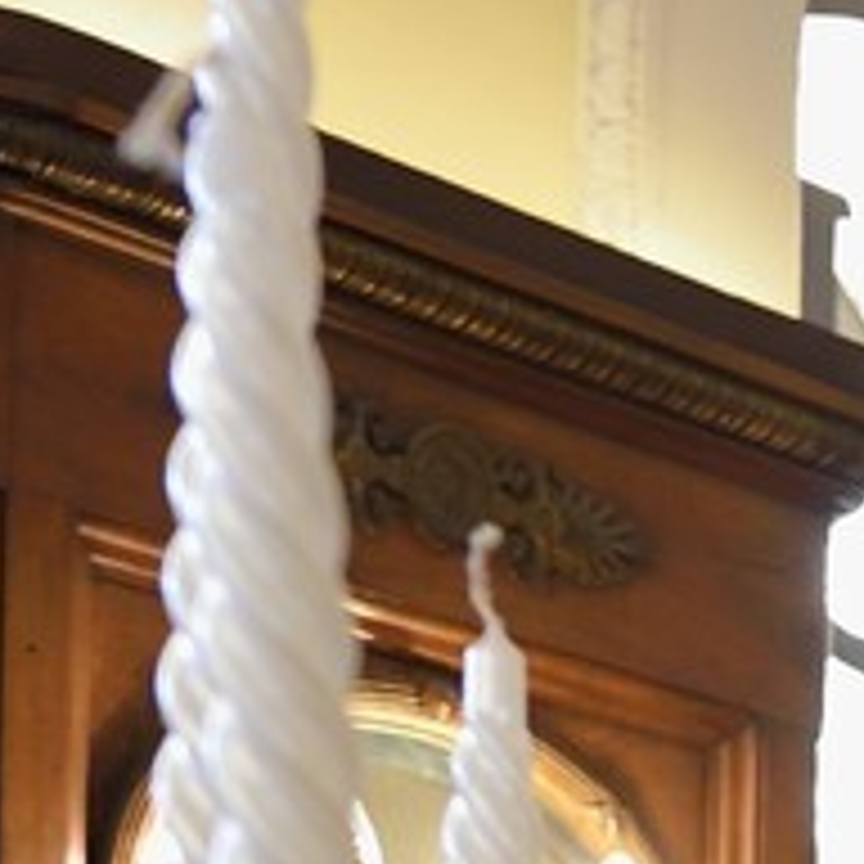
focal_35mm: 212
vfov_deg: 7.8
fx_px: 5987
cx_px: 3290
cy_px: 1904
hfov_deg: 6.7
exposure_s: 1/40
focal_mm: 30
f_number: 5.6
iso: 800
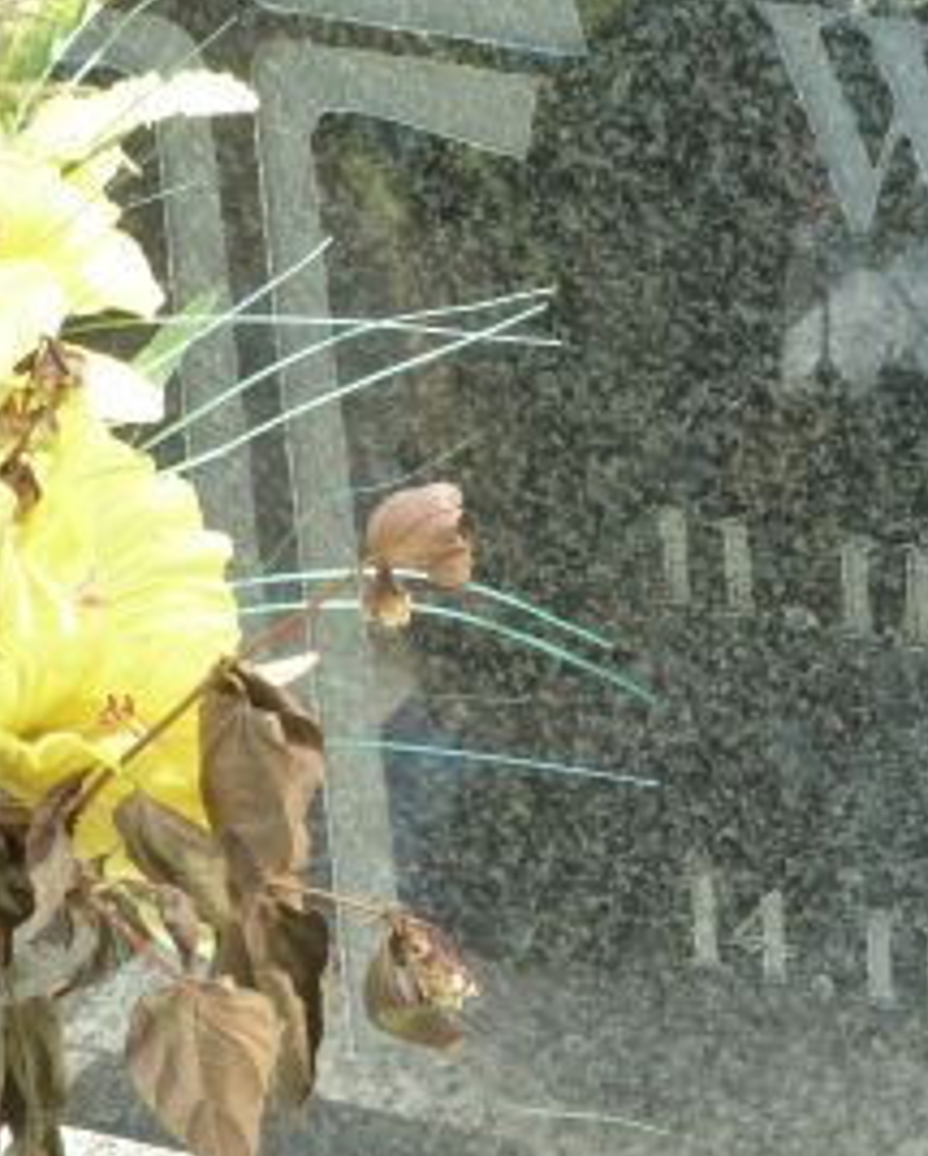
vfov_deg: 12.3
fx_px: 5347
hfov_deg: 9.7
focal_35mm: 156
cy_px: 582
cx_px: 1291
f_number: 4.1
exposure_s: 1/50
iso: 125
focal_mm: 11
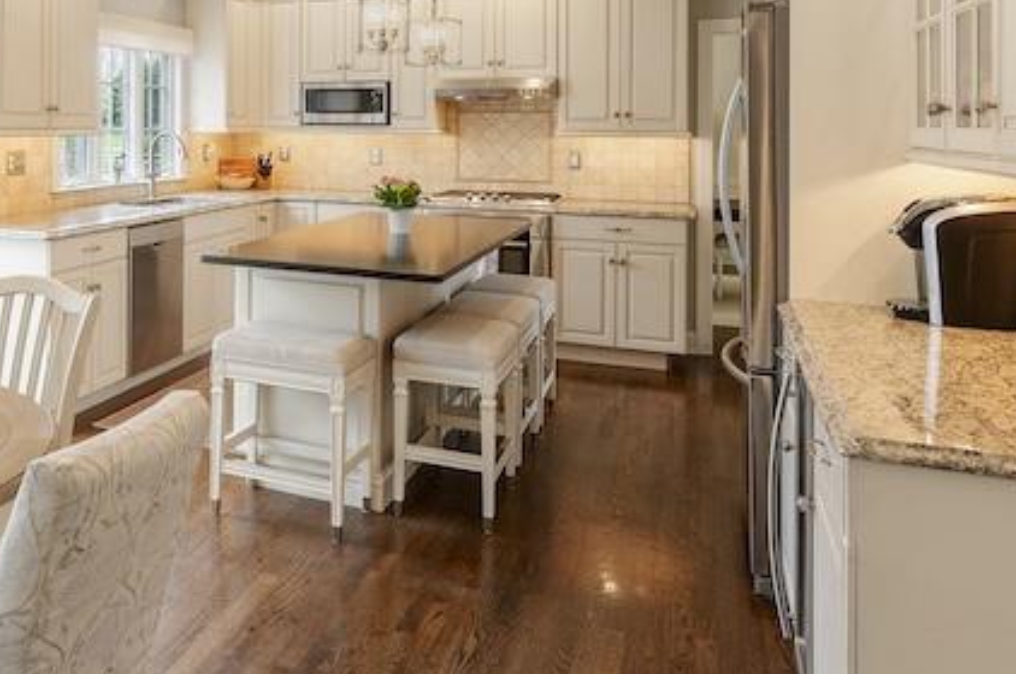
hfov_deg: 51.1
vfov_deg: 37.2
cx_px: 154
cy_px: 119
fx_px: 958
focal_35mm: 34
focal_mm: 14
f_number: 6.3
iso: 500
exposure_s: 1/30
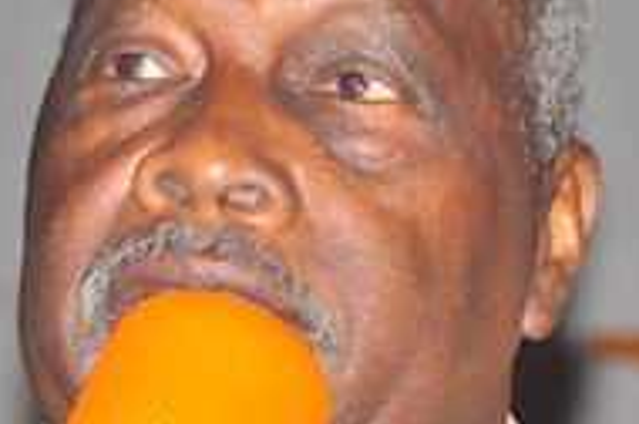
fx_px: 10490
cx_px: 478
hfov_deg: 3.5
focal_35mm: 592
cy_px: 125
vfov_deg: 2.3
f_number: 14
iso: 3200
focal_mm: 150
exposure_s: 1/200
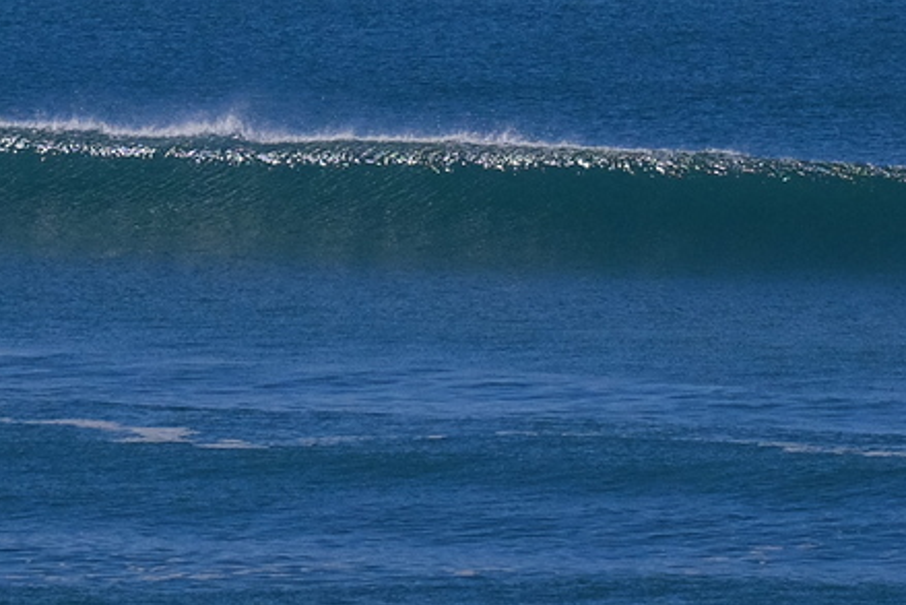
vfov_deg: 3.1
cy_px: 71
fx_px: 11001
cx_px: 429
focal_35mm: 437
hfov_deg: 4.7
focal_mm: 80
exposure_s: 1/6400
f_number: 6.4
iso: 1000
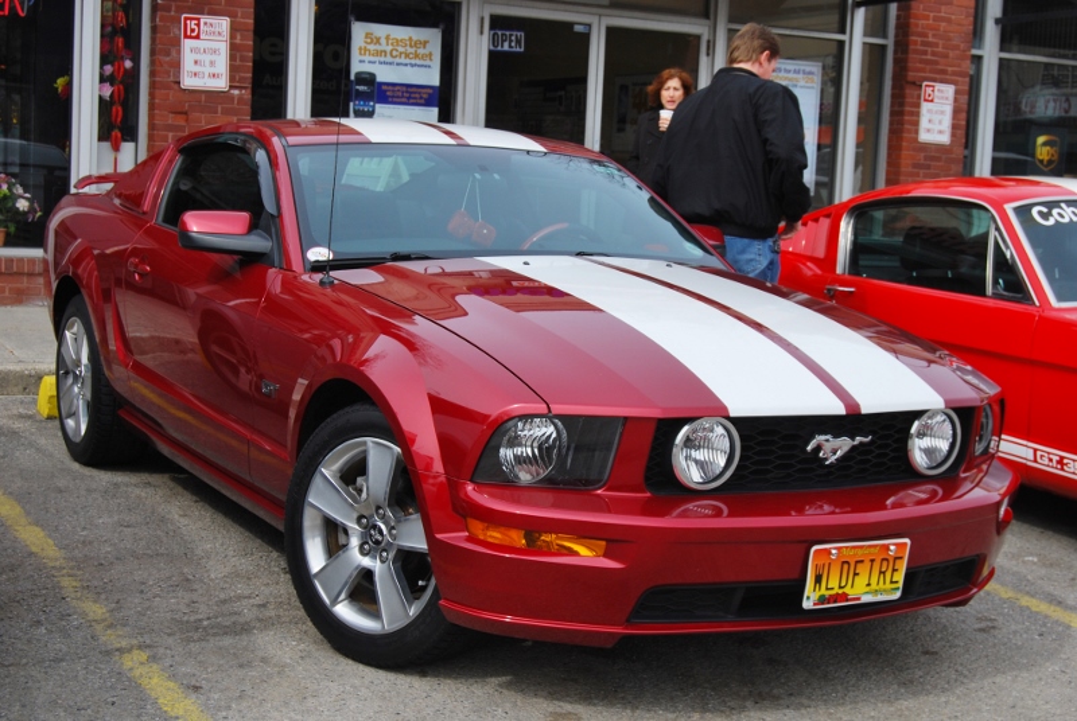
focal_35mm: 57
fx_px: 1708
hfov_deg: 35.0
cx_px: 538
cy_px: 360
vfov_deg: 23.9
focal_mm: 38
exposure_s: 1/320
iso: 200
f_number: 9
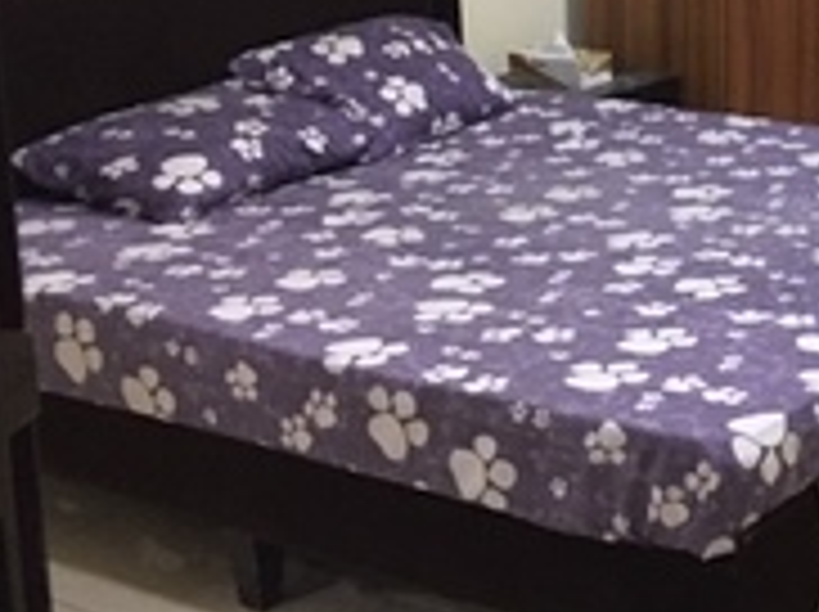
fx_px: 1725
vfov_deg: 19.6
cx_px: 938
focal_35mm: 73
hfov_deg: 24.6
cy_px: 20
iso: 160
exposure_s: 1/8
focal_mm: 4.15
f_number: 2.2
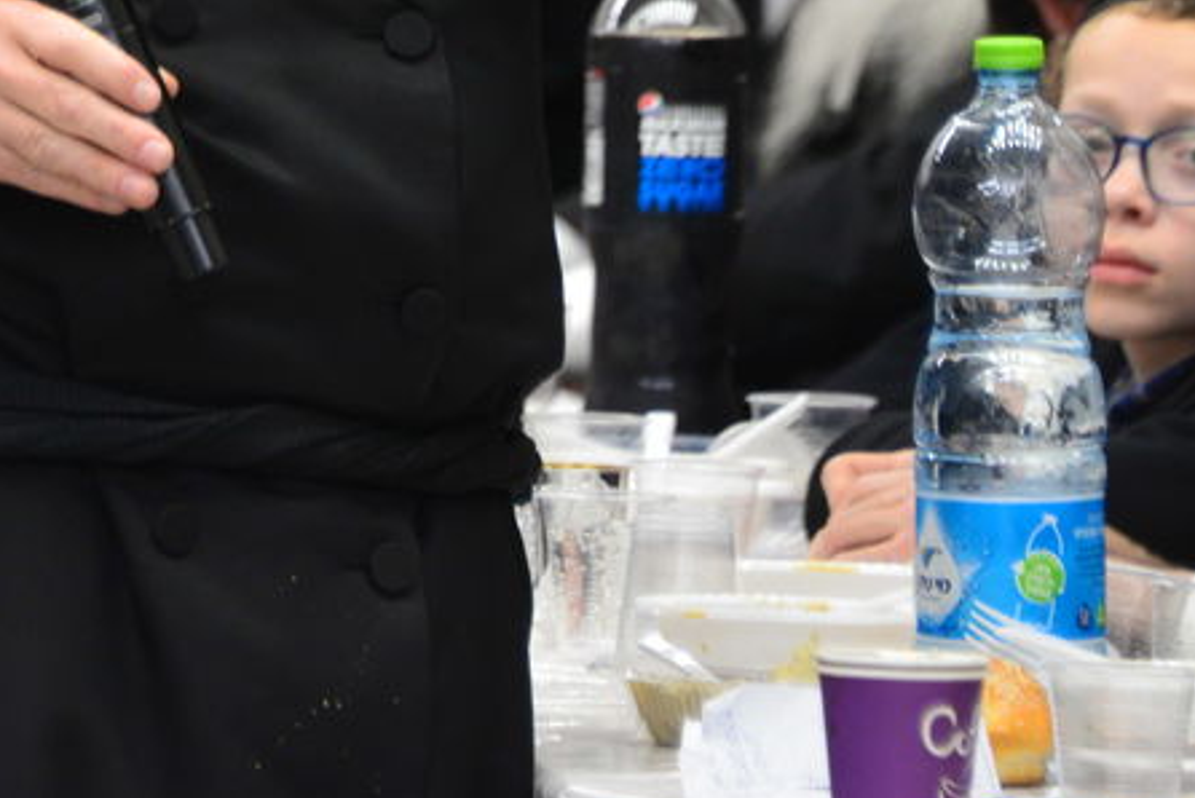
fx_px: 21889
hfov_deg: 3.1
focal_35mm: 659
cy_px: -380
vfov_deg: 2.1
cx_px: 155
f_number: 5.6
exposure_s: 1/100
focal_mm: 210
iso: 1000
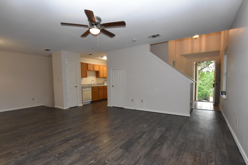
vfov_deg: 70.2
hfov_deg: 93.2
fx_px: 117
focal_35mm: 17
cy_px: 91
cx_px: 117
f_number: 5.6
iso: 2200
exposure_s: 1/200
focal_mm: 10
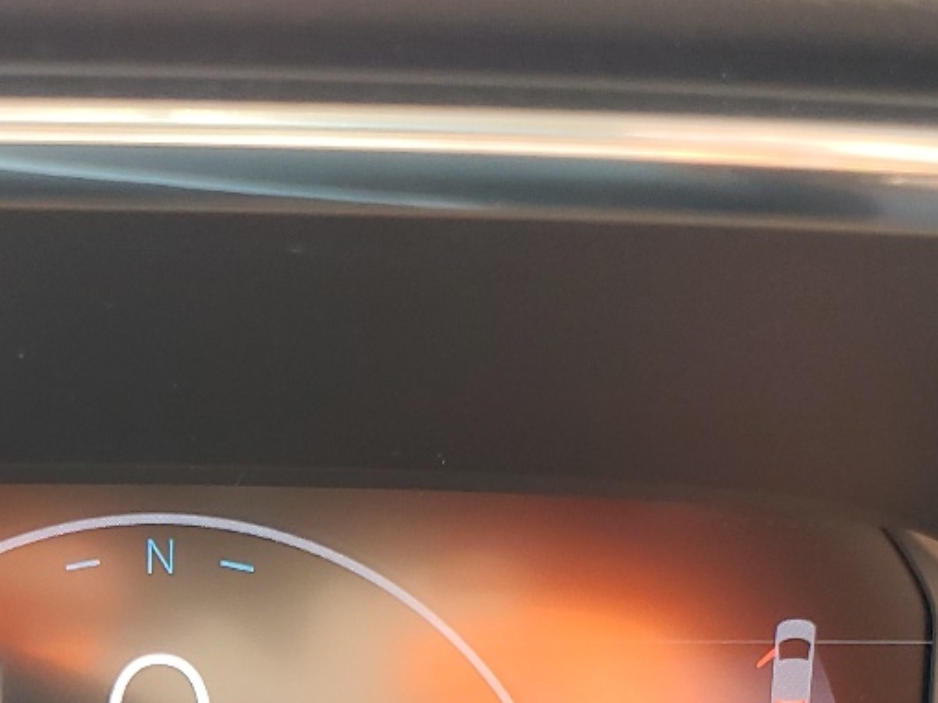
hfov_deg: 23.4
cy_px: 892
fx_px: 2221
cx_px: 157
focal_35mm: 82
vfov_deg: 17.0
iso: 58
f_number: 1.5
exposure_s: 1/120
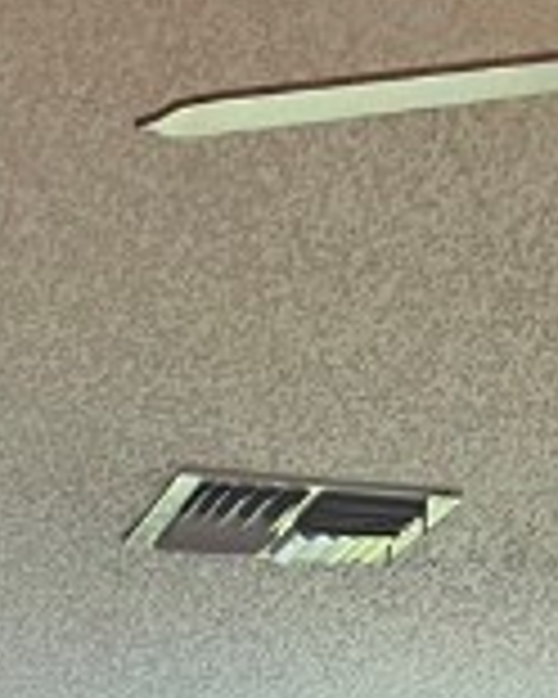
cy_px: 1671
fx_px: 3468
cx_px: 450
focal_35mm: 168
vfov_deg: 10.0
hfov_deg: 9.2
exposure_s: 1/60
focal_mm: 4.2
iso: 125
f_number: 1.6
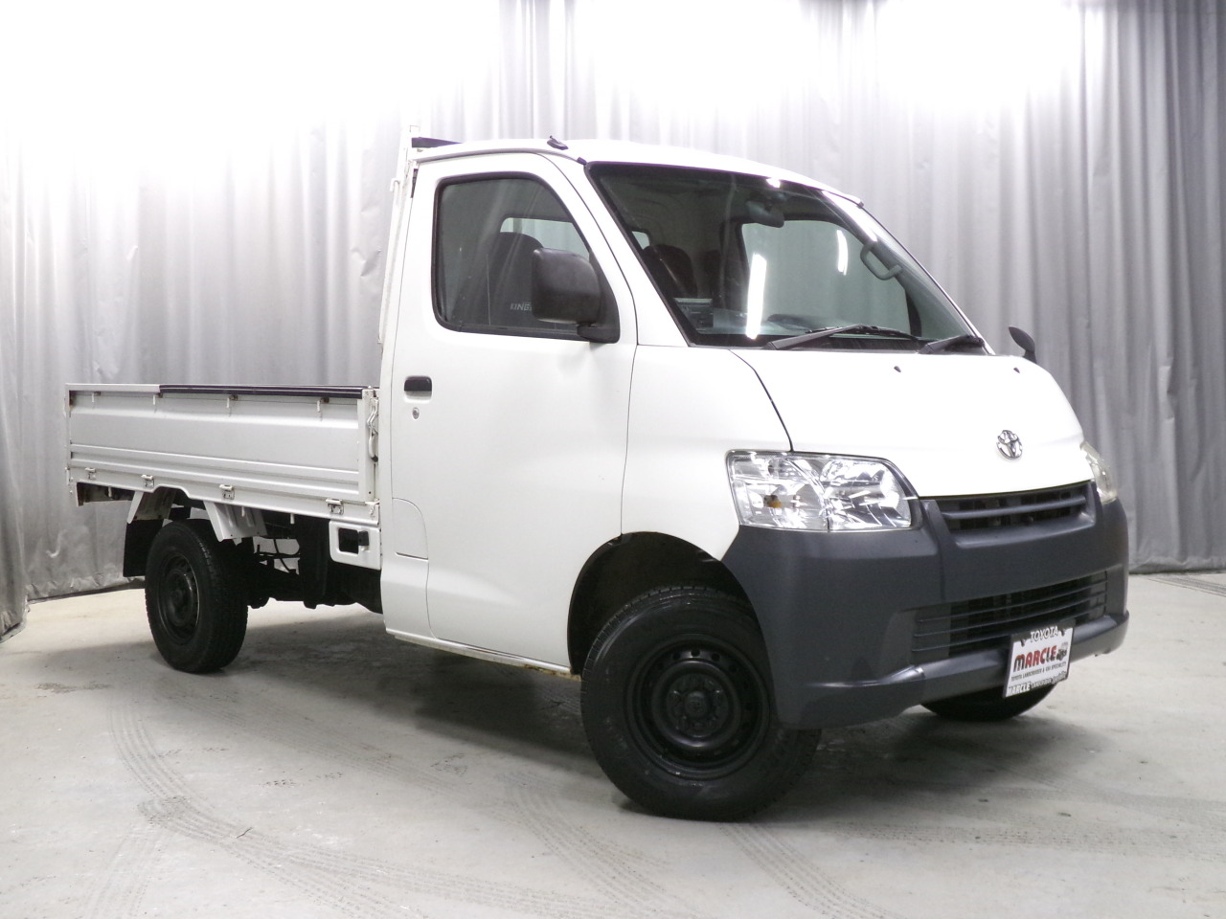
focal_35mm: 37
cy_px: 460
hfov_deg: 50.1
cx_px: 613
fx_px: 1310
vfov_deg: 38.7
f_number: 4
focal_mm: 6.6
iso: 518
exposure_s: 1/17
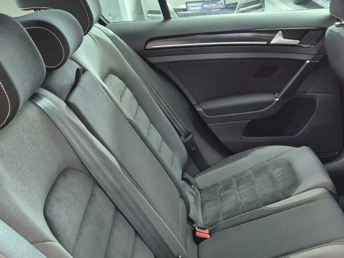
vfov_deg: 29.9
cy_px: 221
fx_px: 467
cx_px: 261
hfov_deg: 39.3
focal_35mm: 47
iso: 1600
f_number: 1.8
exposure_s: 1/50
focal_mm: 5.4
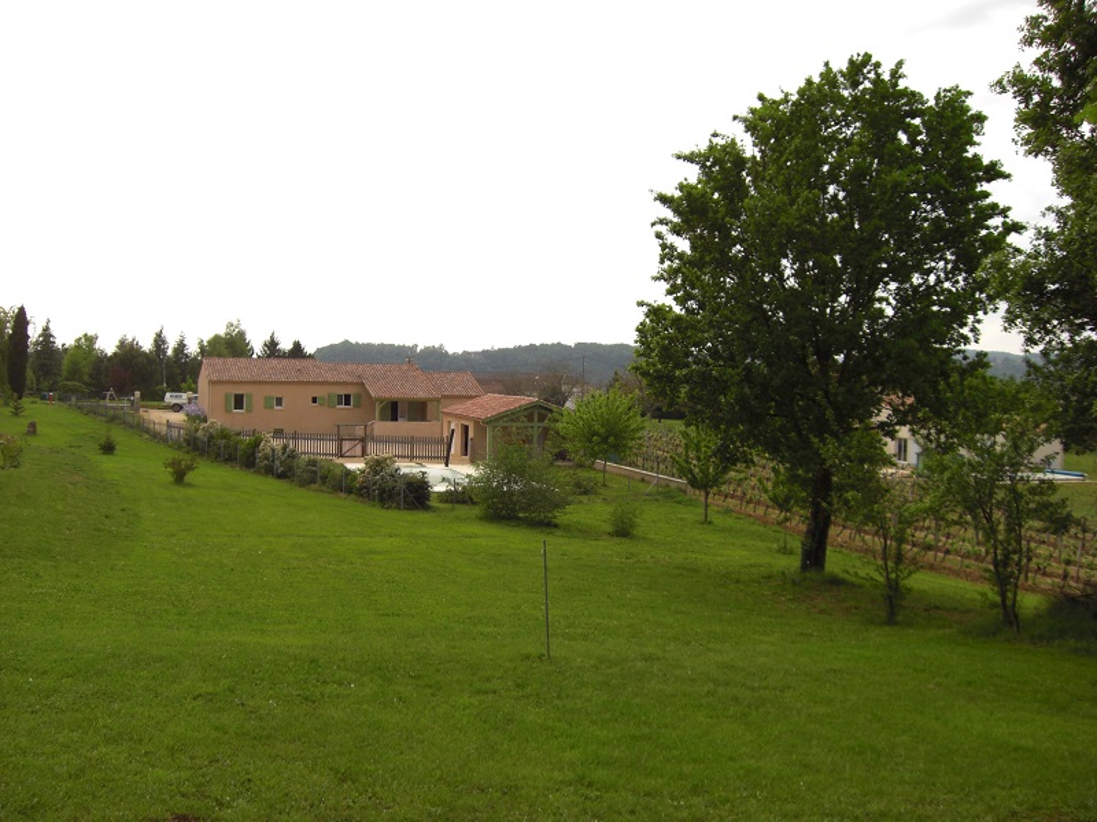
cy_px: 411
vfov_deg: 37.7
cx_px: 548
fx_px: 1204
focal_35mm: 38
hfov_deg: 49.0
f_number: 2.7
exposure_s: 1/800
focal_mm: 6.2
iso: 64
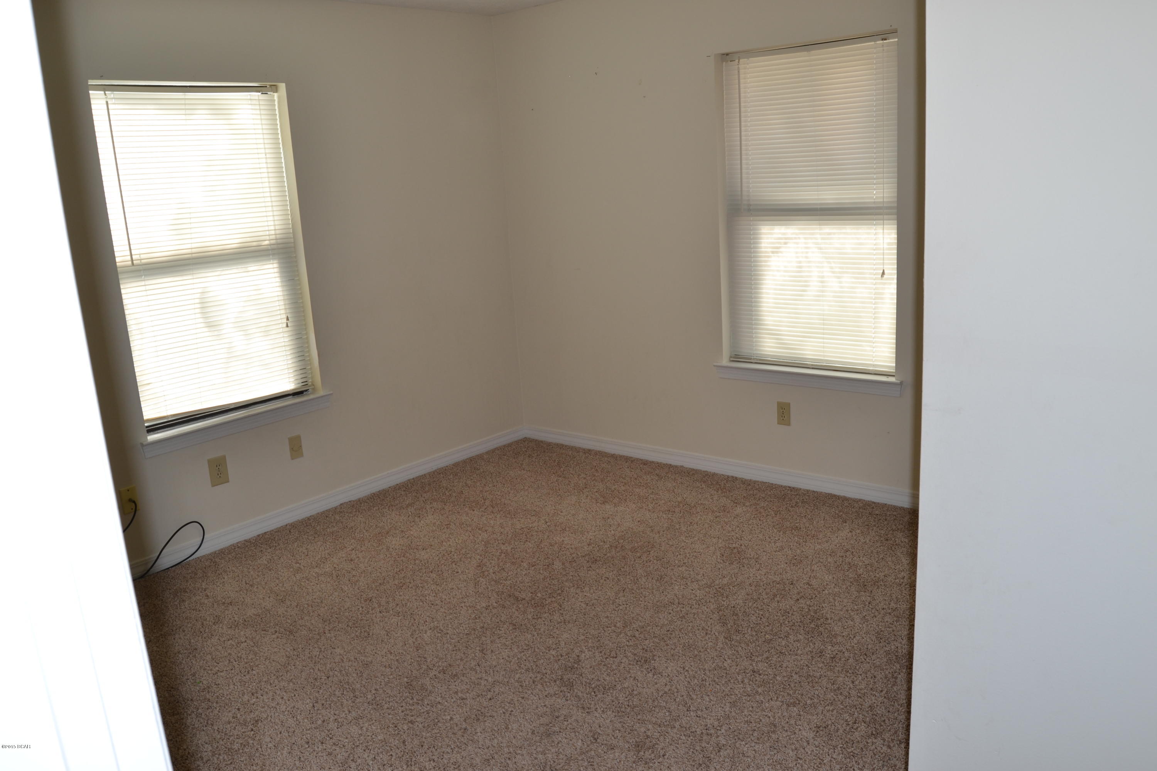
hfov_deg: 67.4
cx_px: 578
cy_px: 386
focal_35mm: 27
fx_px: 868
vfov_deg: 47.9
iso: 140
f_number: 8
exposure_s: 1/60
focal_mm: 18
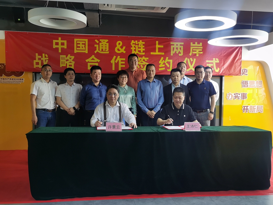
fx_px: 292
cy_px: 102
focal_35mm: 37
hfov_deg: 50.1
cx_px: 136
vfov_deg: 38.7
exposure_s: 1/100
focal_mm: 5.56
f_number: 1.6
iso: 125
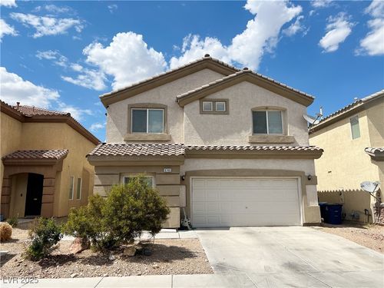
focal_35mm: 26
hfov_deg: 67.3
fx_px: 288
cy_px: 144
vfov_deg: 53.1
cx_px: 192
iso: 50
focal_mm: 5.7
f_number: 1.5
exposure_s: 1/6993
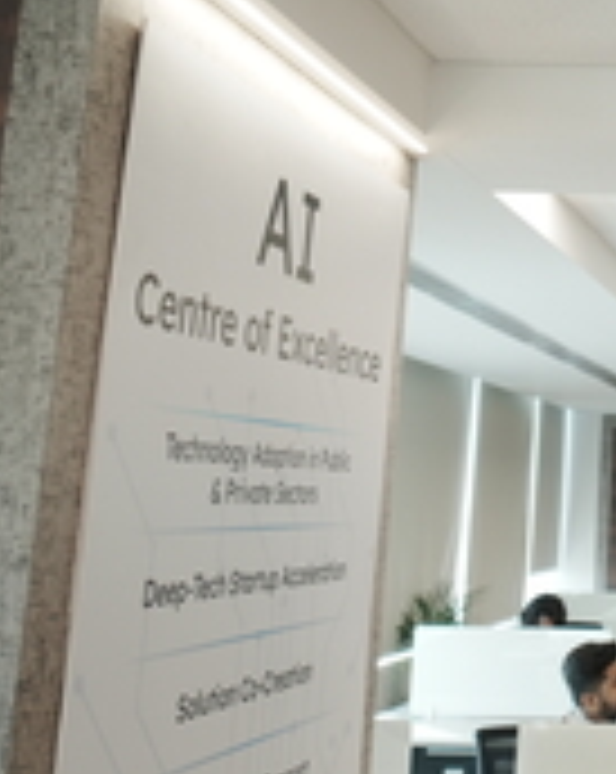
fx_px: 1348
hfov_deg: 22.1
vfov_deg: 31.8
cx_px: 877
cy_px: 270
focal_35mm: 59
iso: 400
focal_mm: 18
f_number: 2.8
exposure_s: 1/200
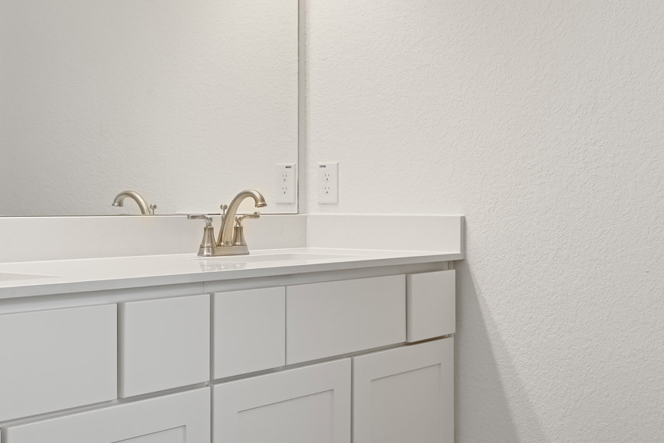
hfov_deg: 36.8
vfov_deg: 25.5
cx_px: 477
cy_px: 225
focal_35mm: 53
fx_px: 978
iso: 100
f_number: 3.2
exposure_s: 1/40
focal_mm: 16
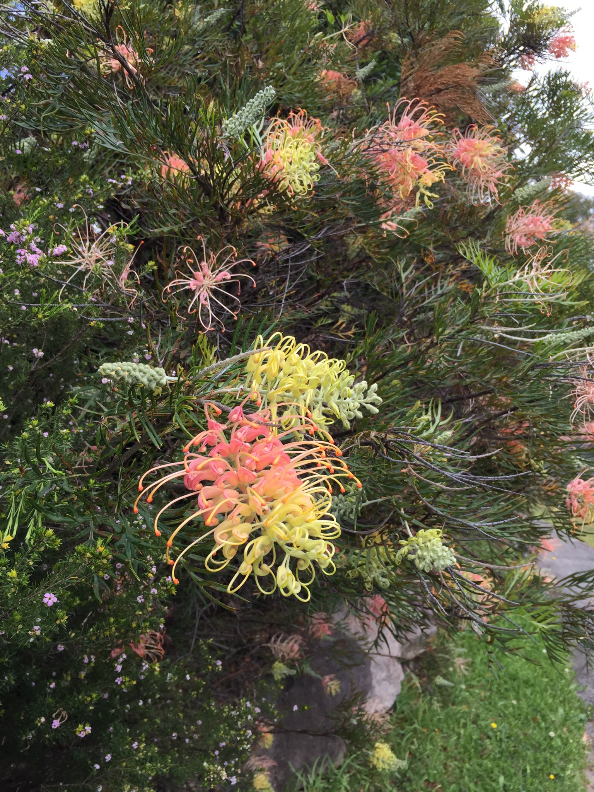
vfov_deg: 61.7
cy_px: 396
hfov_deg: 48.2
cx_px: 297
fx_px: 664
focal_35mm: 29
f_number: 2.2
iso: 32
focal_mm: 4.15
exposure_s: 1/449
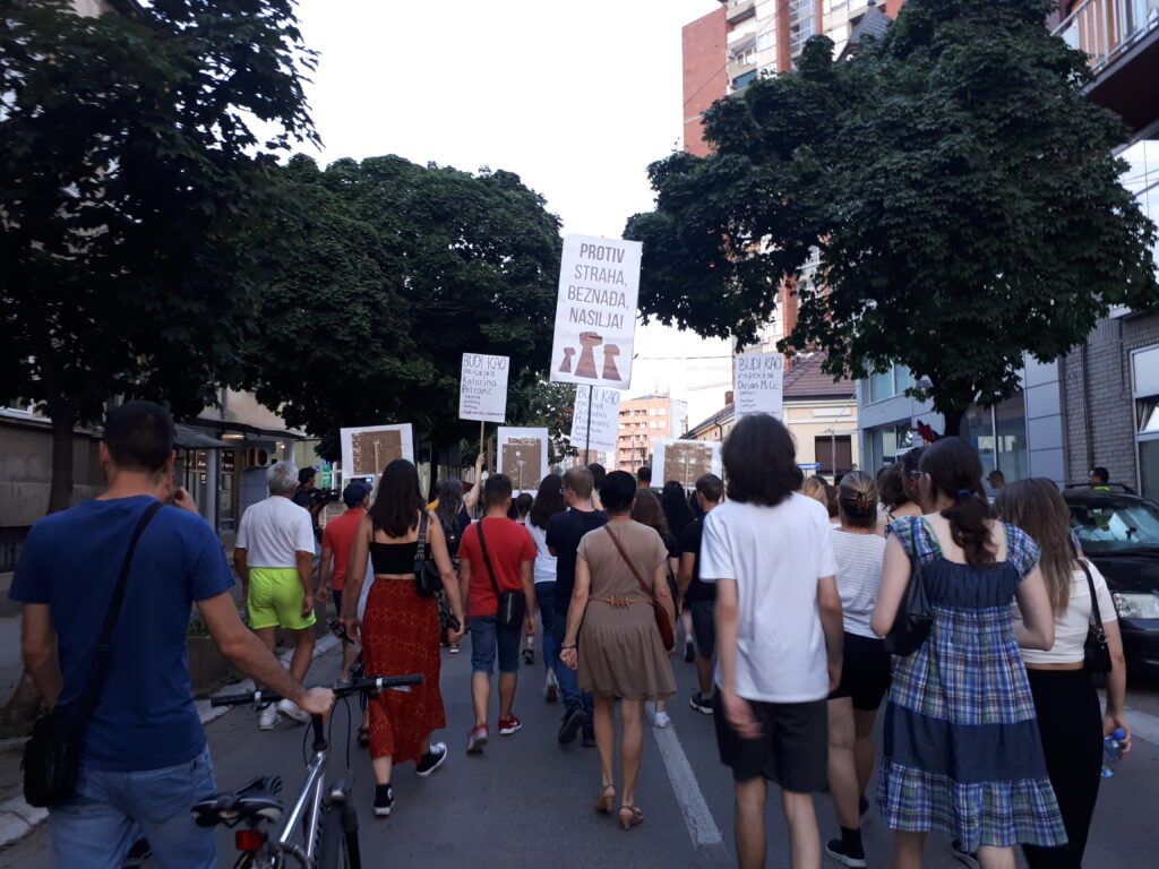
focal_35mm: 27
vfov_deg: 51.4
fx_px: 904
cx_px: 580
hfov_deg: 65.3
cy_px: 434
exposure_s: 1/33
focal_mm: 3.6
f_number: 1.9
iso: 80
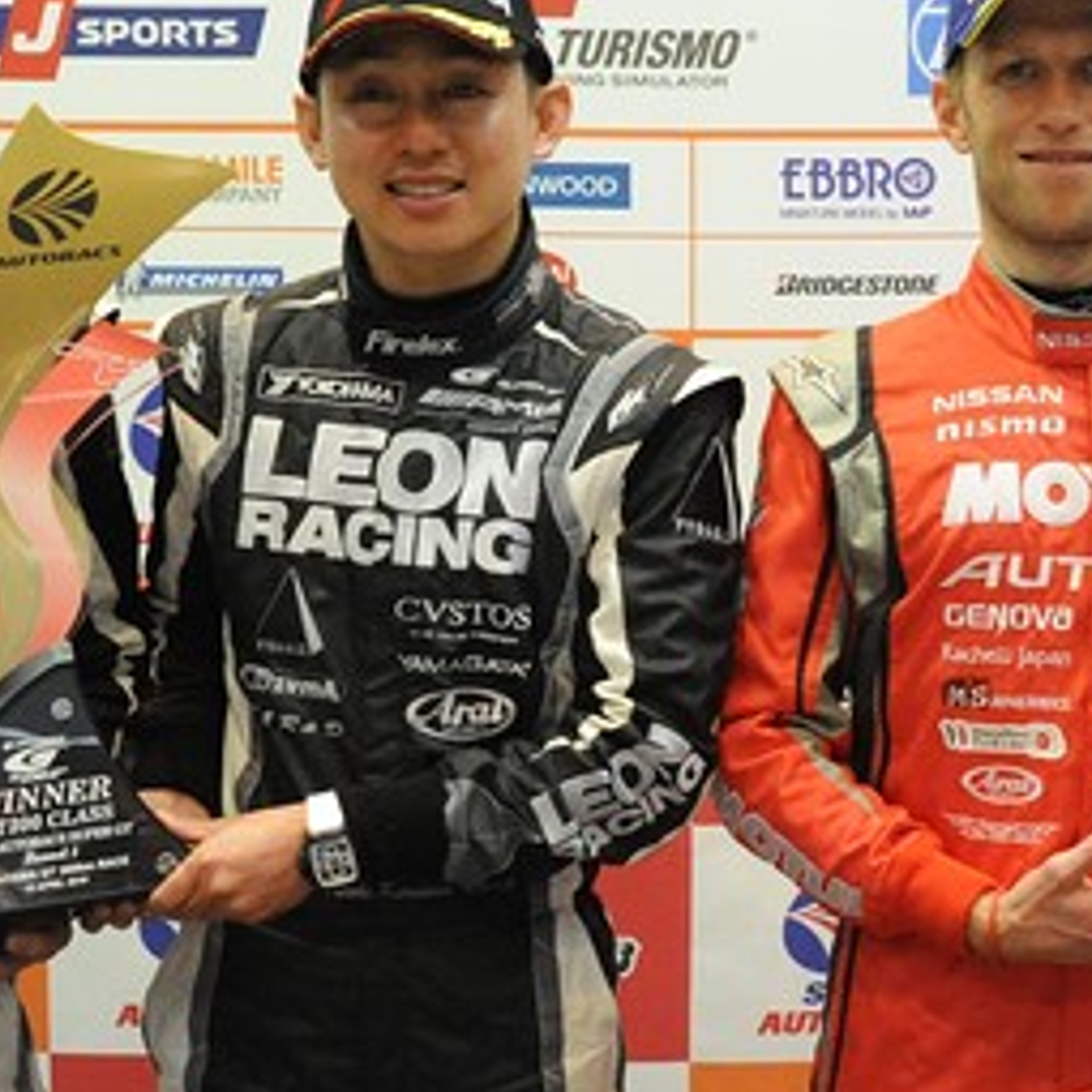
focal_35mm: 156
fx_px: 5568
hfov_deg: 11.2
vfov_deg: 11.2
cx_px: 779
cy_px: 527
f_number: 5.6
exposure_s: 1/125
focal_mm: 65
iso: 6400
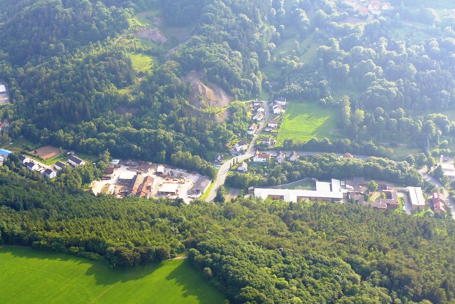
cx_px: 228
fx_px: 885
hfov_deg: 28.8
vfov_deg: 19.5
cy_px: 152
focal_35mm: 70
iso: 100
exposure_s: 1/100
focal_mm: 13.7
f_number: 2.1
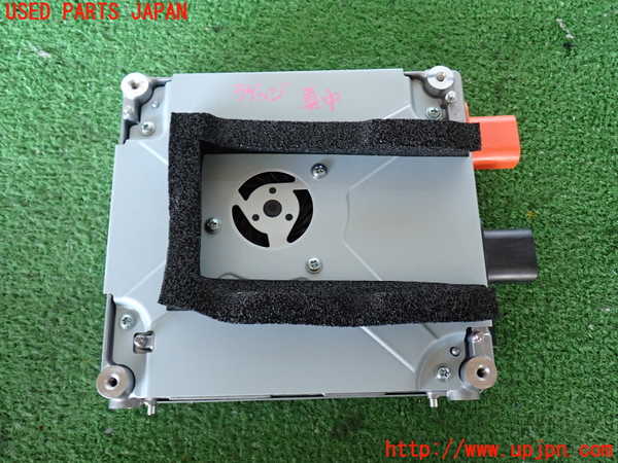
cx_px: 309
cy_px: 232
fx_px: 571
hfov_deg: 56.8
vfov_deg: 44.2
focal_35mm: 32
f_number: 2.4
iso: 400
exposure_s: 1/30
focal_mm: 5.79
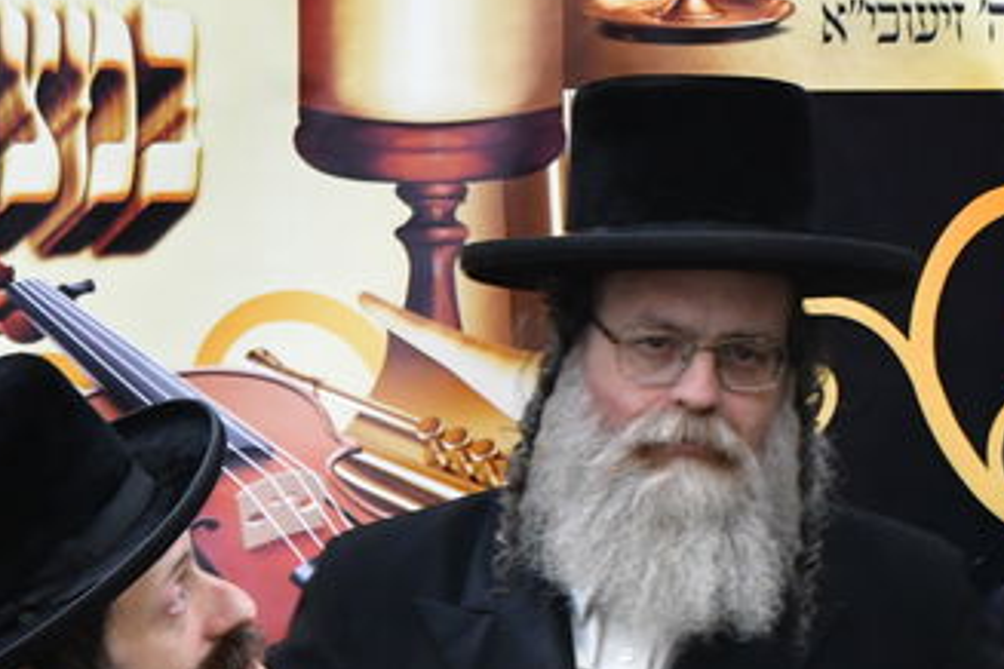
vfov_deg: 1.6
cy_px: 57
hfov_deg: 2.4
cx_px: 1529
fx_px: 23899
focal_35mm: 857
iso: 2000
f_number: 5.6
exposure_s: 1/100
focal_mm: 200
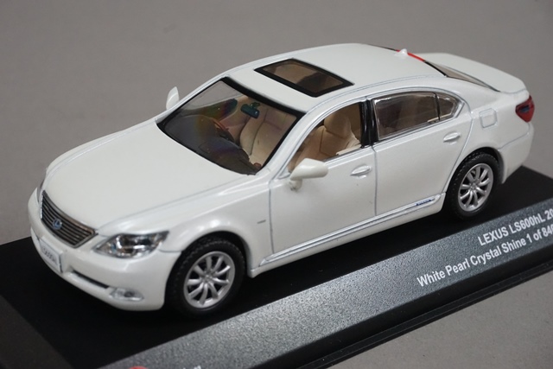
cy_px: 184
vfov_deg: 22.1
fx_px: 945
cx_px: 276
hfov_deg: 32.6
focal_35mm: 62
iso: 3200
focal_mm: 41
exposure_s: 1/30
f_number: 11
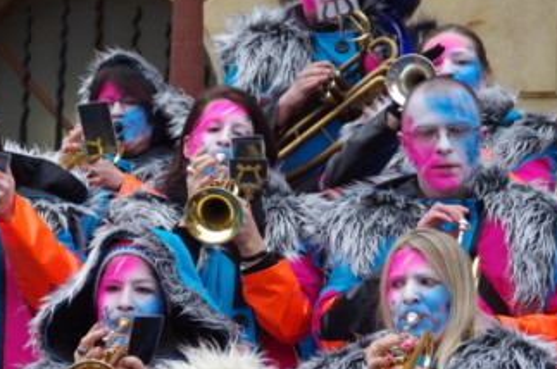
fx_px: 3227
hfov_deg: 9.9
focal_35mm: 209
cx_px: 214
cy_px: 246
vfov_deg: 6.5
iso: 800
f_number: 9
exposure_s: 1/125
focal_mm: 90
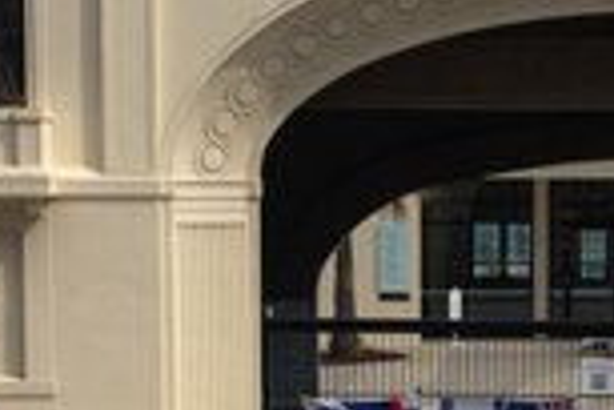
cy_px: 535
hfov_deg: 11.6
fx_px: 2984
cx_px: 634
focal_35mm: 175
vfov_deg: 7.8
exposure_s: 1/640
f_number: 11
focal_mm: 33
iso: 250
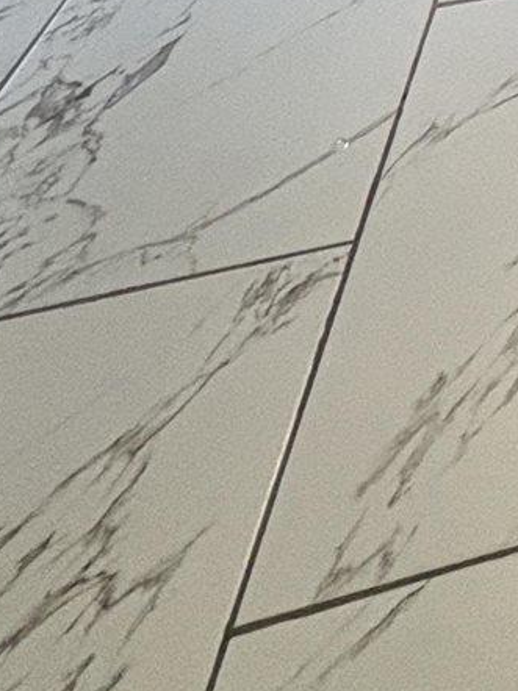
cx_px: 1282
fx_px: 1458
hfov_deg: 13.7
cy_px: -796
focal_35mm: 73
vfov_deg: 16.9
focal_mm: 2.22
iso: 250
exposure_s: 1/120
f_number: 2.2
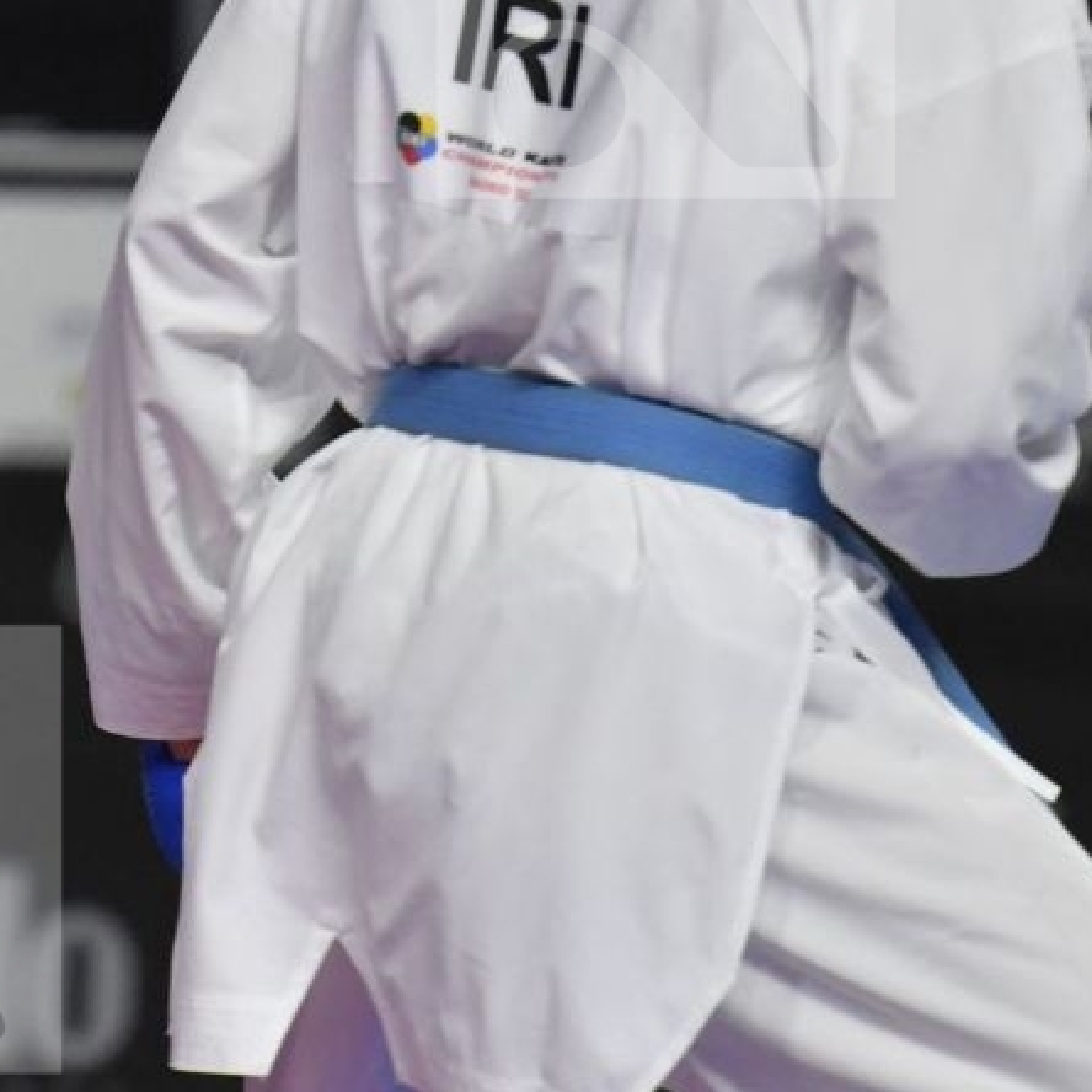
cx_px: -167
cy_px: -25
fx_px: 34441
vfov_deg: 1.8
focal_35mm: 965
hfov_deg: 1.8
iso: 2000
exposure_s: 1/1000
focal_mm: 280
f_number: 4
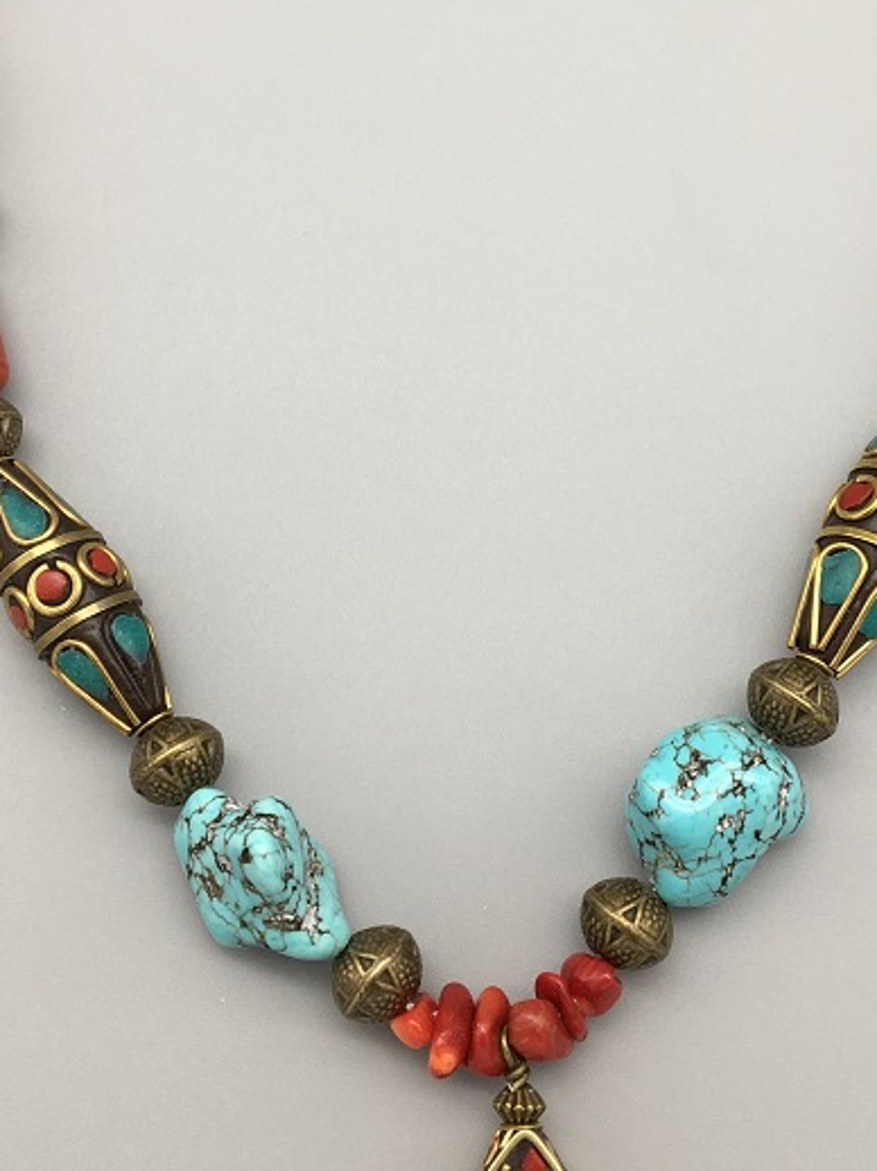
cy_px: 411
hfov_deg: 26.1
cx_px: 486
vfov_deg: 34.1
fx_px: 1893
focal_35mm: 56
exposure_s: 1/100
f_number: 2.2
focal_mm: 4.15
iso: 25
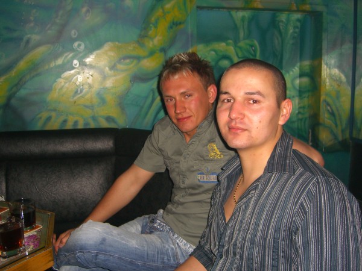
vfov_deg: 37.7
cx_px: 181
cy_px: 136
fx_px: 397
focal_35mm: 38
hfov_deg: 49.0
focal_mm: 7.9
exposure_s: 1/60
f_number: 2.8
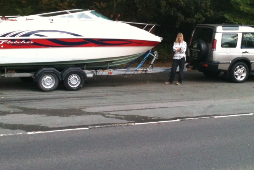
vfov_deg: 19.4
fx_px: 494
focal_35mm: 70
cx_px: 148
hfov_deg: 28.8
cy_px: 60
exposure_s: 1/120
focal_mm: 3.85
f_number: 2.8
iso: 100
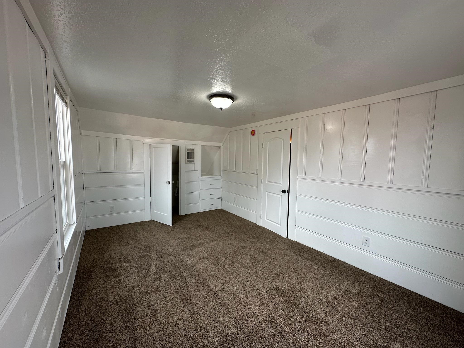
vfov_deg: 85.7
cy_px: 174
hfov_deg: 102.1
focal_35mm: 14
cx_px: 232
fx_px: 188
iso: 64
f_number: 2.2
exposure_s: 1/99
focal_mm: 2.22
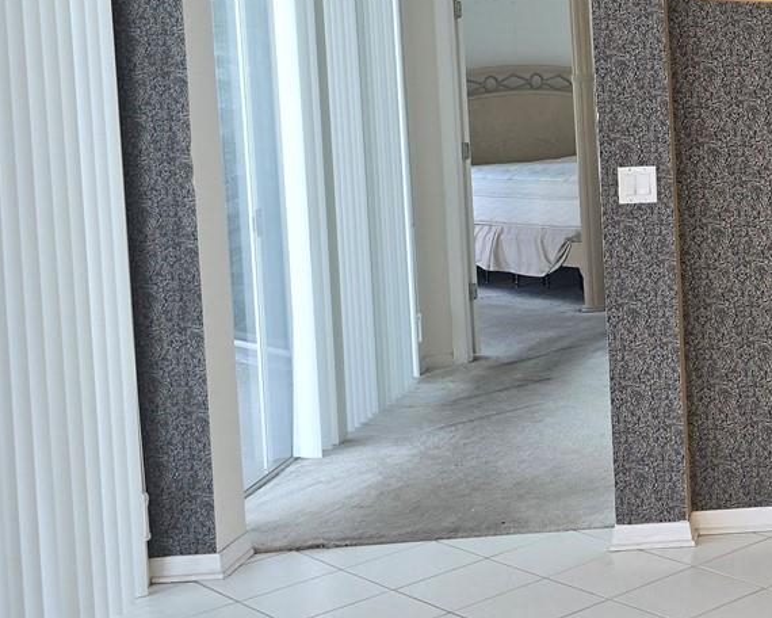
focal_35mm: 63
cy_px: 110
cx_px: 972
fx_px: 1439
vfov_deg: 23.8
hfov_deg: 26.1
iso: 80
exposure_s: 1/120
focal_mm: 6.3
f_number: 1.7
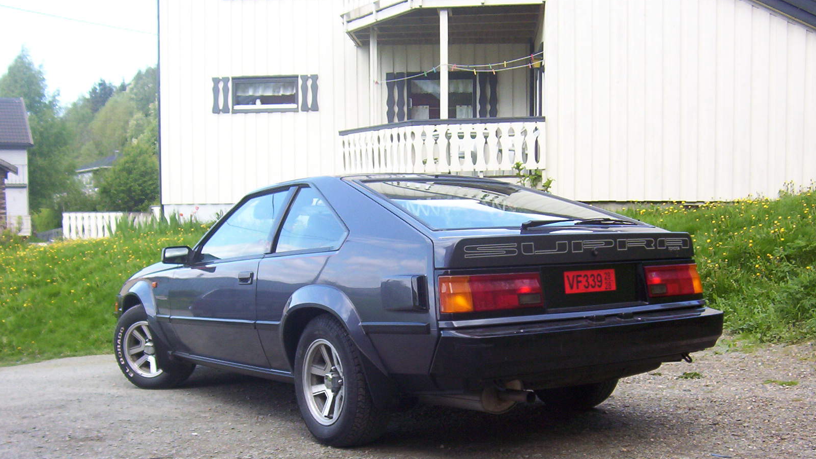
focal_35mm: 40
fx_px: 865
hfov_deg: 50.5
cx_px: 403
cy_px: 302
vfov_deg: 29.5
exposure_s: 1/412
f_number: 2.76
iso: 100
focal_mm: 5.54
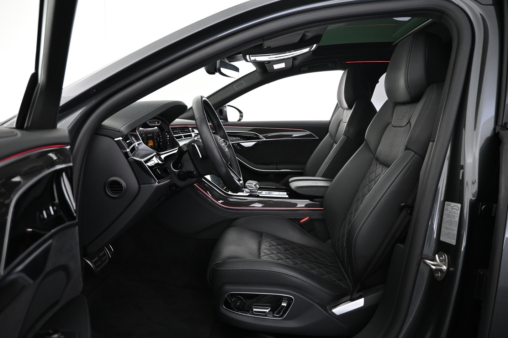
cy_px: 169
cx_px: 254
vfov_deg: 53.1
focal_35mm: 24
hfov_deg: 73.7
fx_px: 339
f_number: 3.5
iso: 1600
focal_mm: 16
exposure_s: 1/50
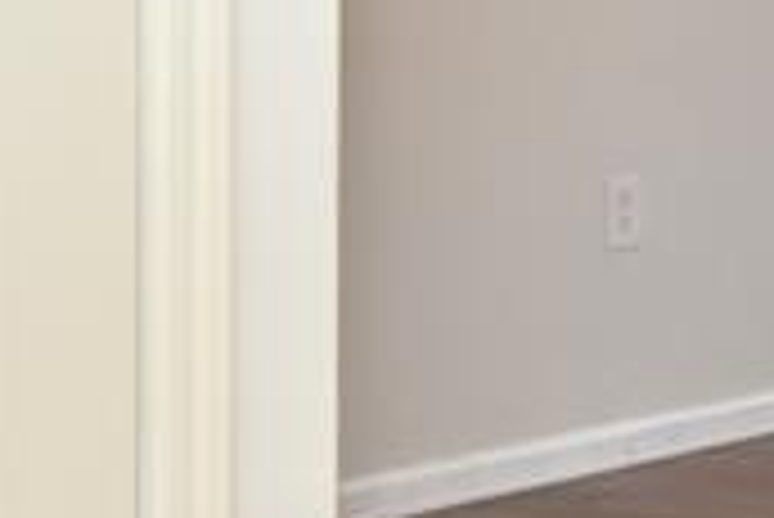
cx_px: 1647
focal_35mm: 143
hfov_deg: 12.3
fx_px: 3077
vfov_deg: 9.5
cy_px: -47
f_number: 5.6
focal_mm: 24
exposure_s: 1/125
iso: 640
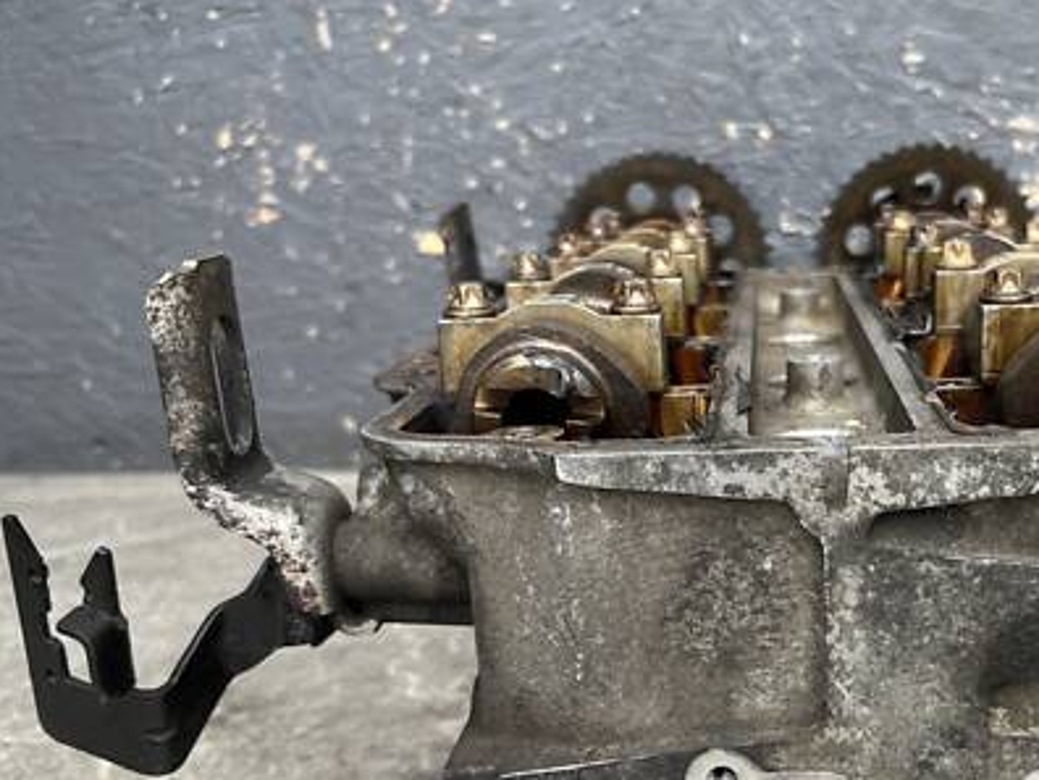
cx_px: 748
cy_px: 538
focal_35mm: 42
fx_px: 1261
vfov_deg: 33.9
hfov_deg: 43.7
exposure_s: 1/122
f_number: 1.6
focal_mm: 5.1
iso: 40
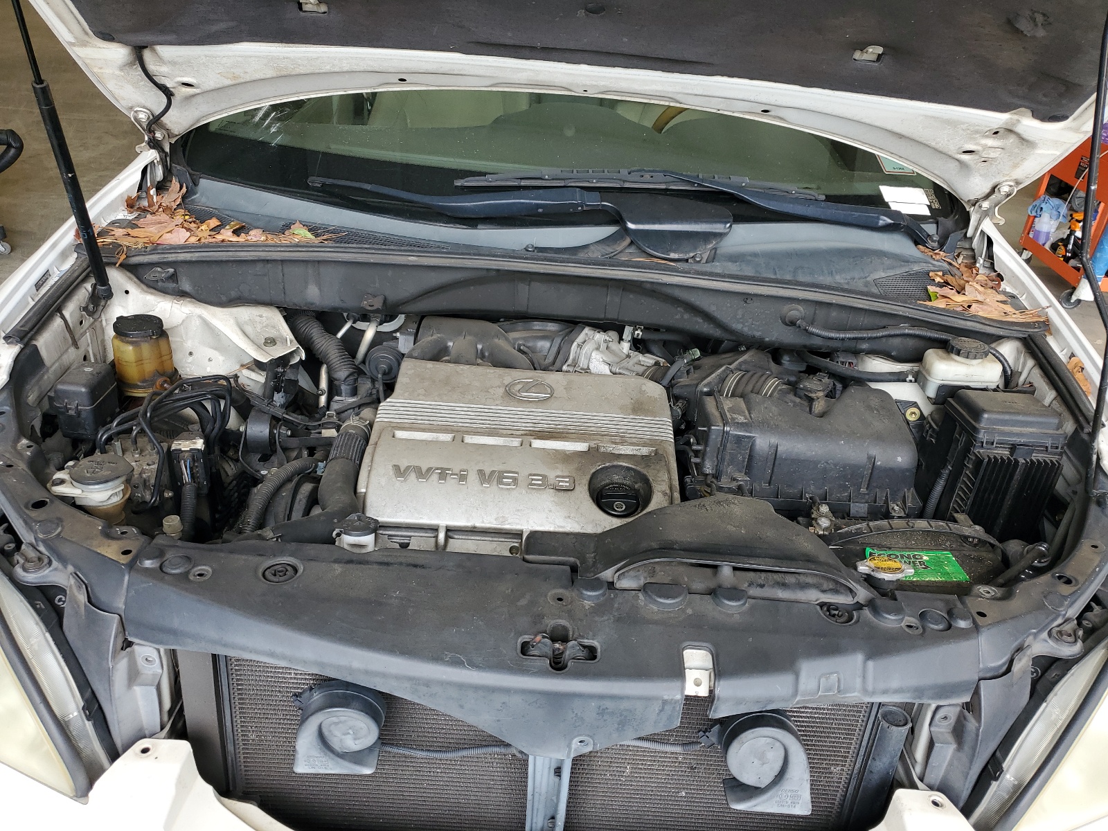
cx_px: 554
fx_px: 832
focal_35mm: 26
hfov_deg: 67.3
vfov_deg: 53.1
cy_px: 416
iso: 50
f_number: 1.5
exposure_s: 1/141
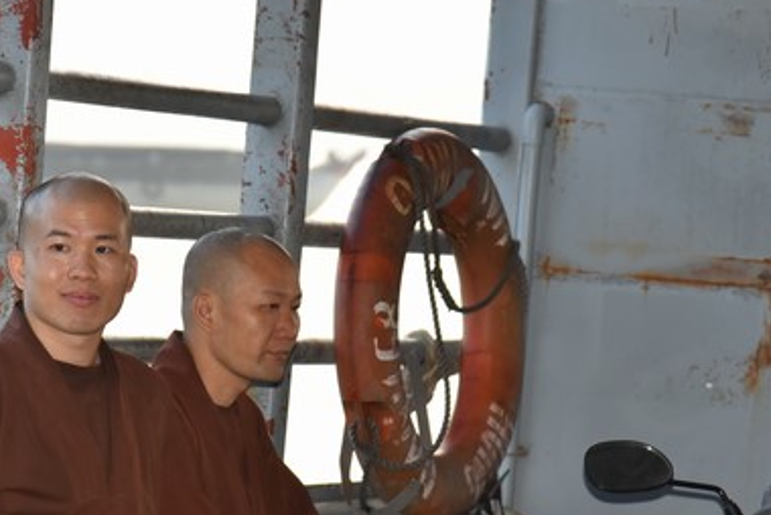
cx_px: 268
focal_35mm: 205
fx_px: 4394
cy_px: 379
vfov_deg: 6.7
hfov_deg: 10.0
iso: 1600
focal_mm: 120
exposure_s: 1/160
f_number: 5.6
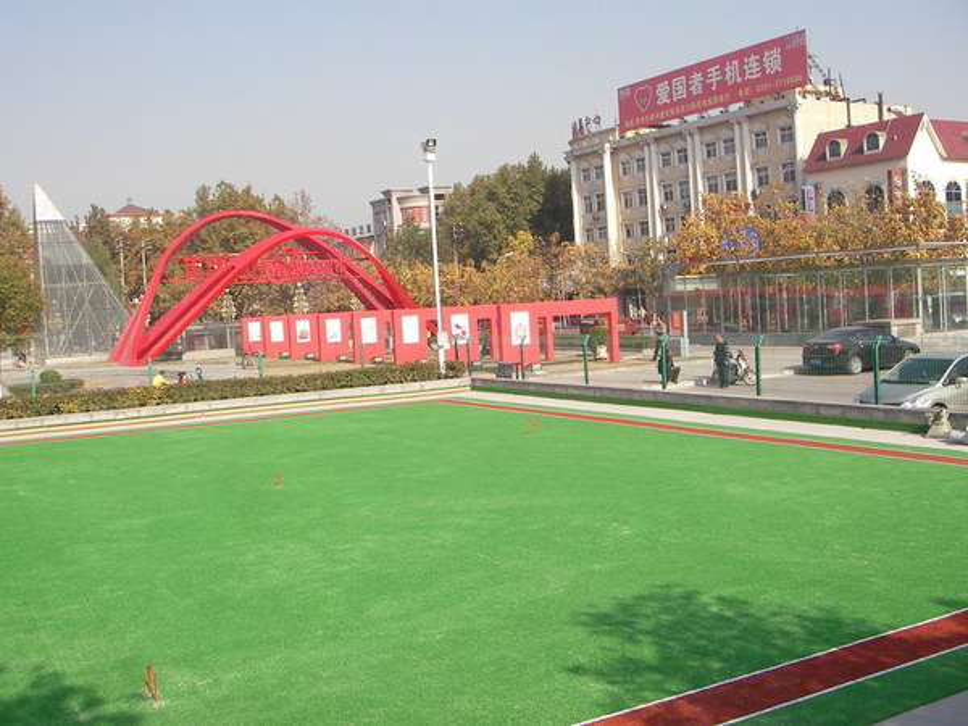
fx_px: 1063
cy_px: 363
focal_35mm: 38
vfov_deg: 37.7
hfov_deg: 49.0
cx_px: 484
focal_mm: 6.3
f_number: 6.6
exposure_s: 1/198
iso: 50
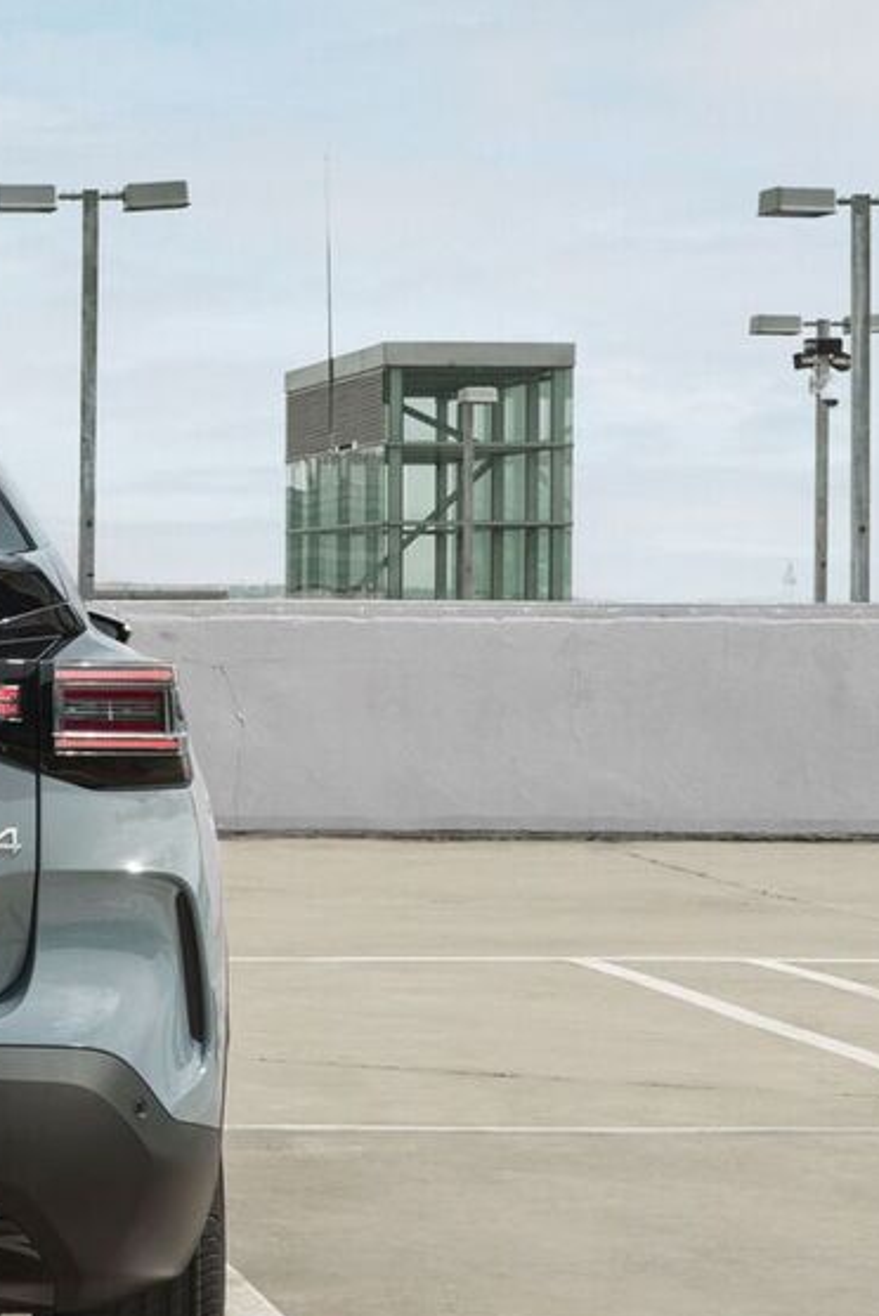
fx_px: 4718
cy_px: 709
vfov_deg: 15.9
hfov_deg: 10.3
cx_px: -376
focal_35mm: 129
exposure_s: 1/125
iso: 250
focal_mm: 45
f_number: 11
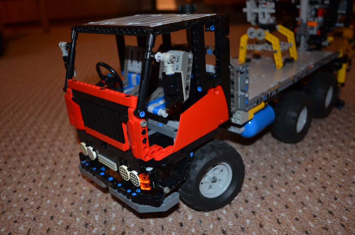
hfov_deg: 57.3
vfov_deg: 39.8
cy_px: 118
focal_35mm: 33
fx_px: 325
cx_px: 178
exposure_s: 1/60
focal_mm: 22
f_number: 3.8
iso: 1000
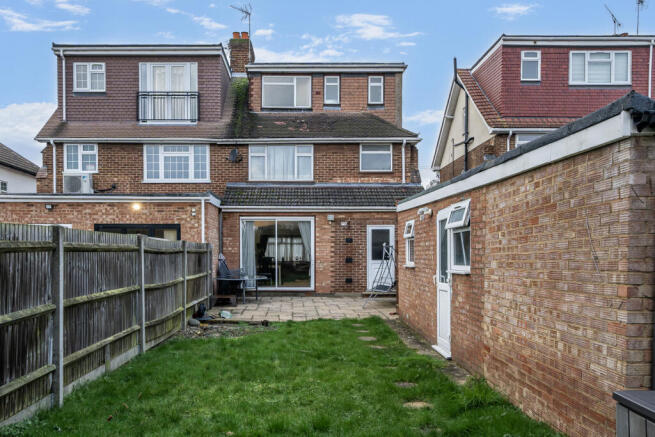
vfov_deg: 43.6
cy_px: 218
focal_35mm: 30
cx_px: 328
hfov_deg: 61.9
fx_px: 546
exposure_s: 1/100
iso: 400
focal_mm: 20
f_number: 8
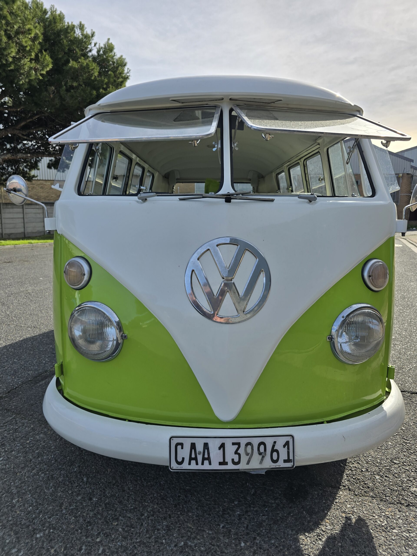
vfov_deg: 73.9
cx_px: 208
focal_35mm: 23
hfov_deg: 58.9
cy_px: 278
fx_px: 369
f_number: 1.7
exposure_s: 1/1041
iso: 12
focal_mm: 6.3
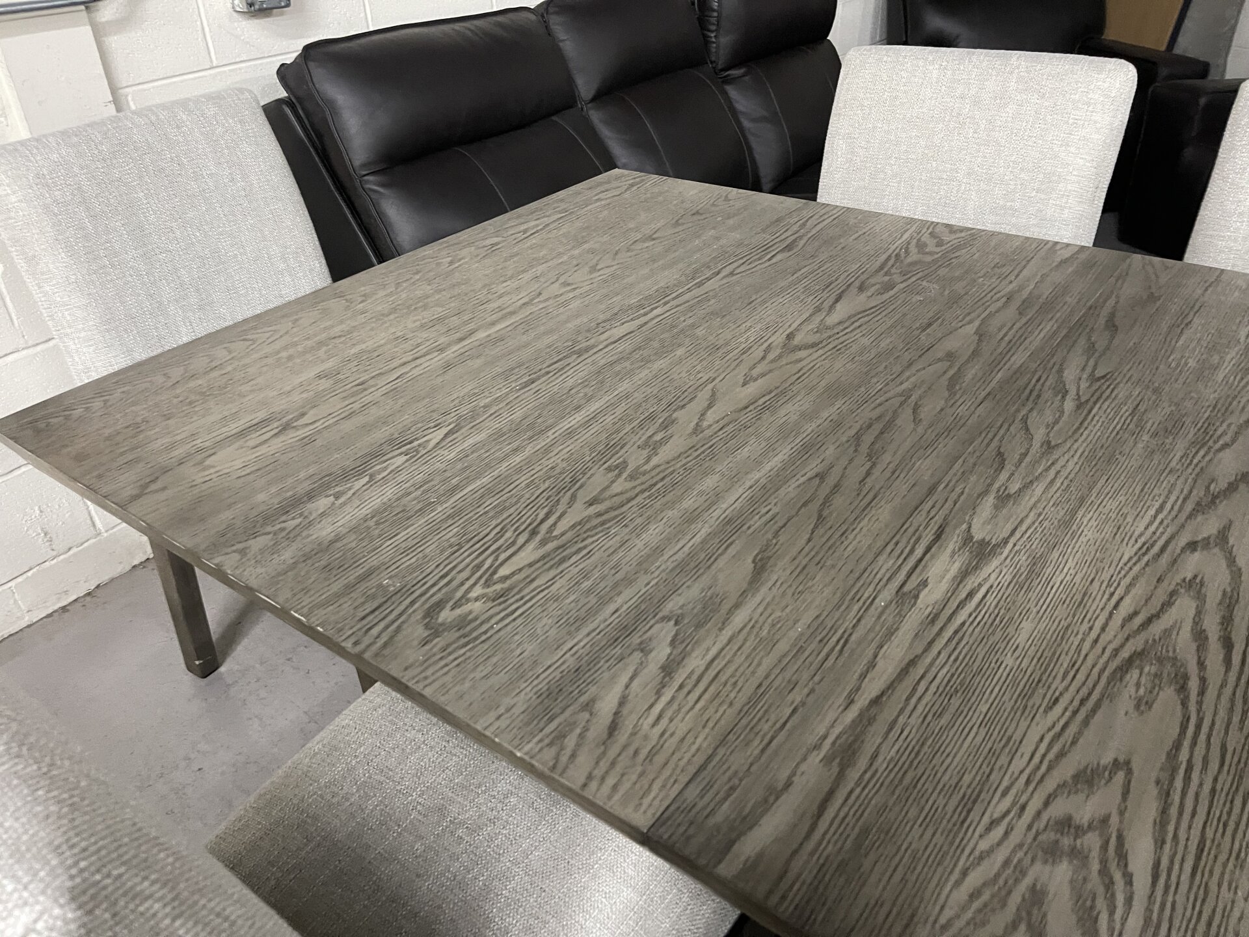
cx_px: 624
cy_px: 468
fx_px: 902
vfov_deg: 54.9
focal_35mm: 25
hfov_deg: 69.4
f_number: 1.6
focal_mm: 5.1
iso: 500
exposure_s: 1/40
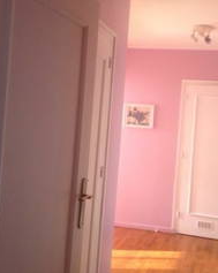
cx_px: 149
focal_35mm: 52
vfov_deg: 36.0
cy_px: 119
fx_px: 420
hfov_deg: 28.9
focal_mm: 4.28
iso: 100
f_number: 2.4
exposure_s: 1/20
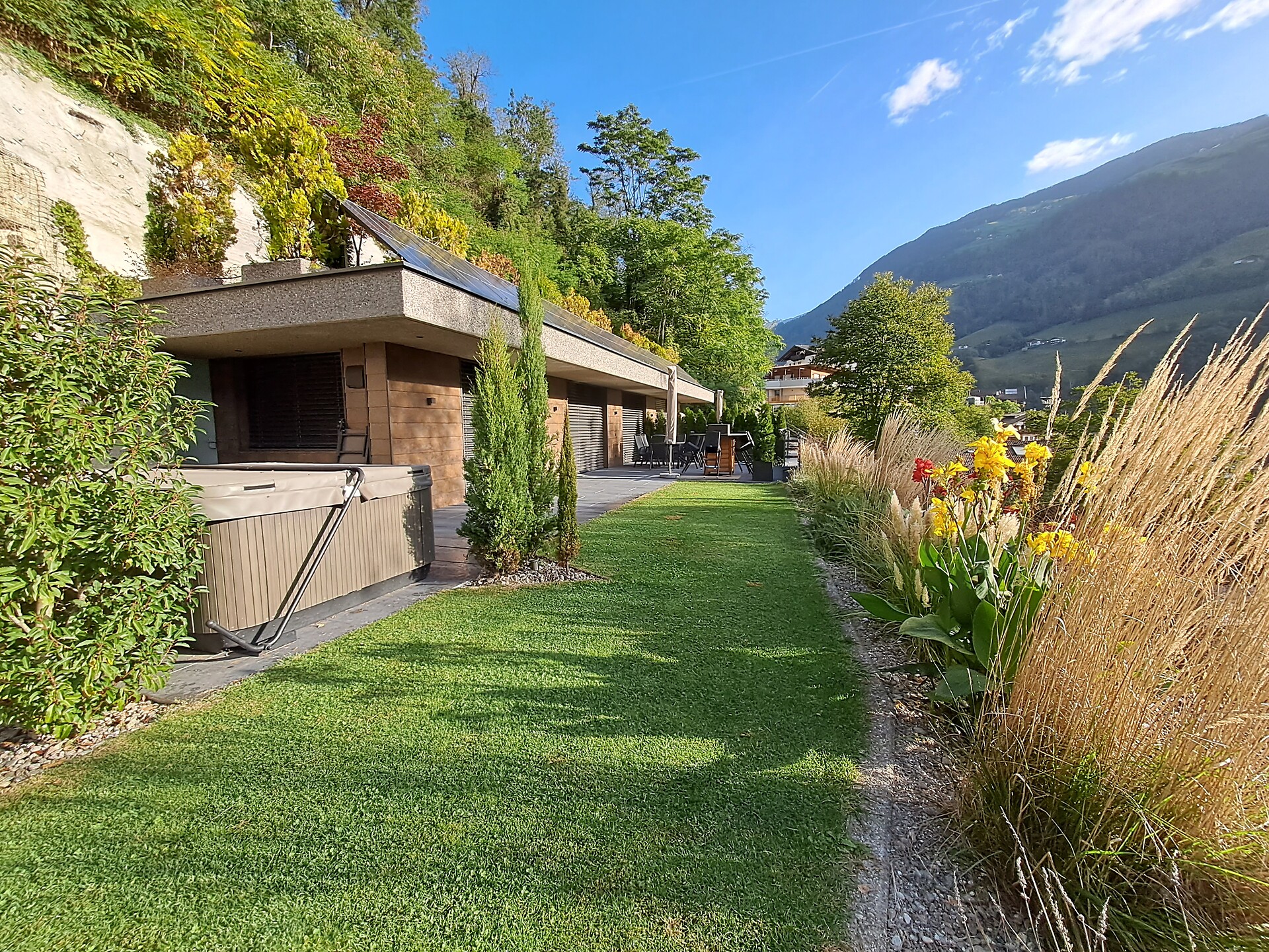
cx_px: 634
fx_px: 477
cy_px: 476
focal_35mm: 13
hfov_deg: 106.2
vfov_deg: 89.9
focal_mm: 1.42
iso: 40
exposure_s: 1/771
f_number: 2.2
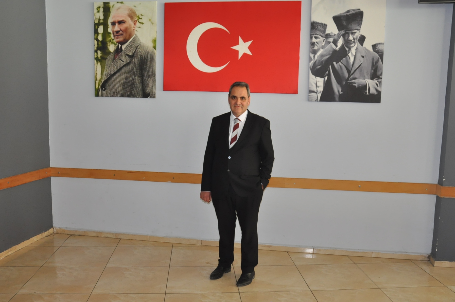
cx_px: 224
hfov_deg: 52.5
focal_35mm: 37
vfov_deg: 36.2
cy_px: 160
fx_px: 462
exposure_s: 1/60
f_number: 3.8
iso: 800
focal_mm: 21
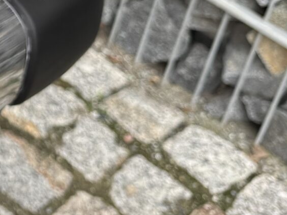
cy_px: -125
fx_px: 904
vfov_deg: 12.8
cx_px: -228
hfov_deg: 15.5
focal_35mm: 109
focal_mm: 6.76
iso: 125
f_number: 1.78
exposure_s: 1/121
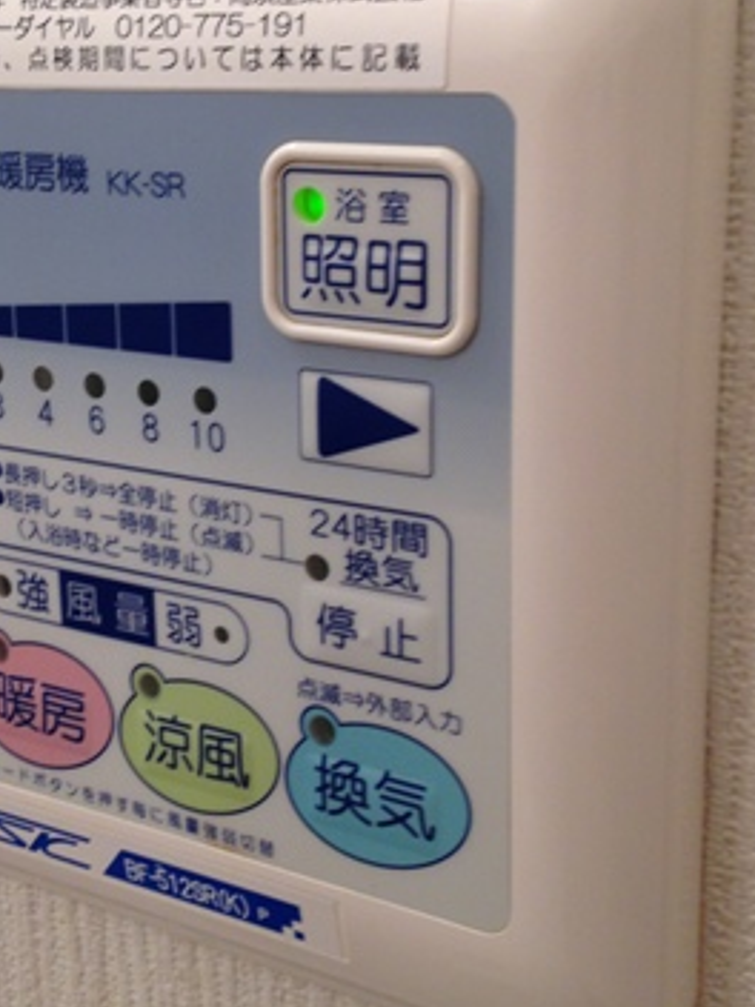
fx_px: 1745
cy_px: 441
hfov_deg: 24.2
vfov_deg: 32.1
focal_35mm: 60
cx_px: 226
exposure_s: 1/40
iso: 50
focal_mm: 4.12
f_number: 2.4
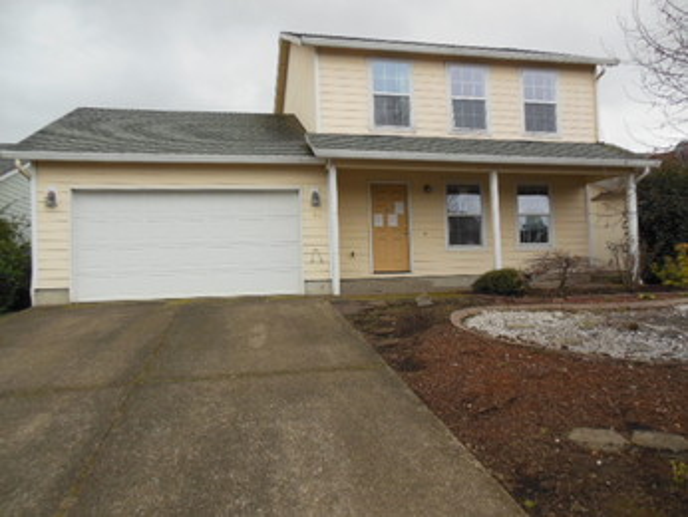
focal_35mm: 25
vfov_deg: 54.9
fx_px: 497
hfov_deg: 69.4
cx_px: 344
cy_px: 258
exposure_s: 1/250
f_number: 3.2
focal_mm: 4.5
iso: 125
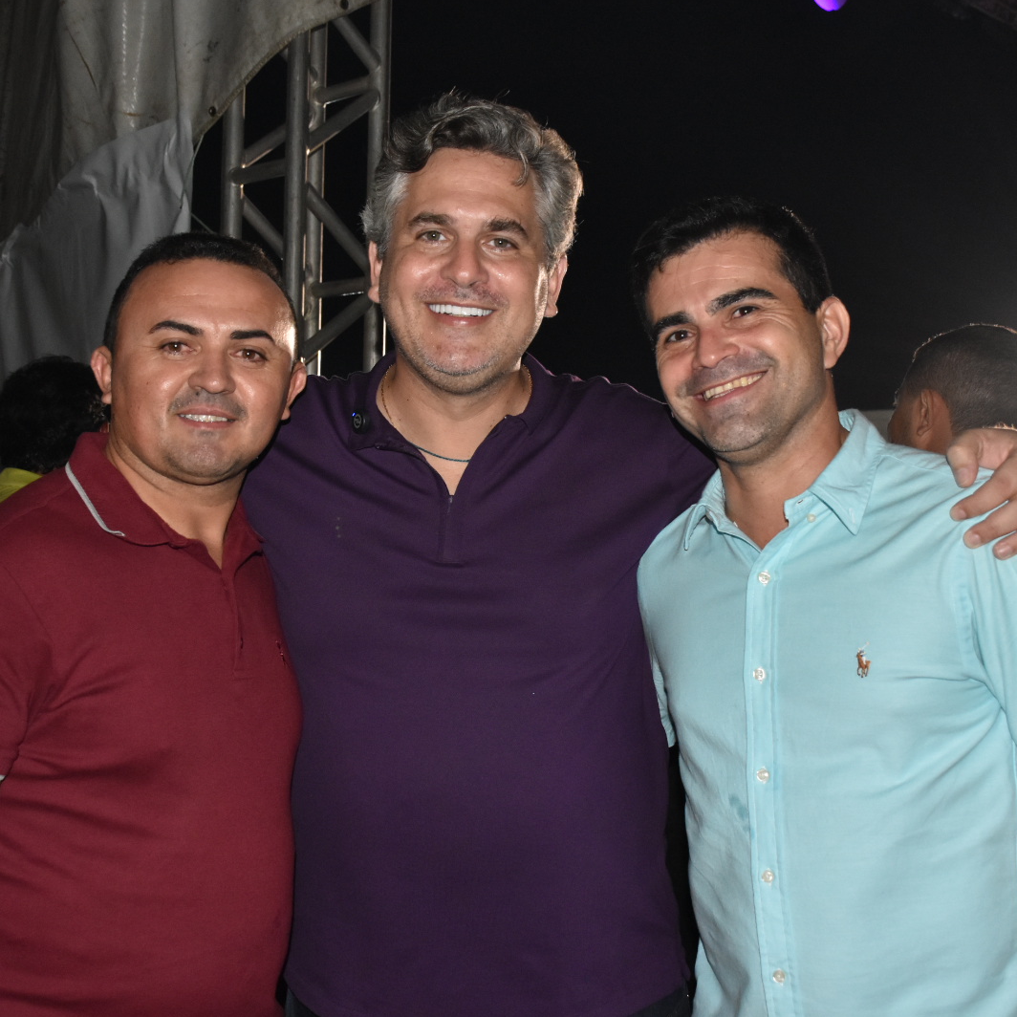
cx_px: 514
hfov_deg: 37.8
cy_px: 505
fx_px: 1484
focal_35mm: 45
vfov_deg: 37.8
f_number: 5.6
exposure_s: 1/100
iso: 1600
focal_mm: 23
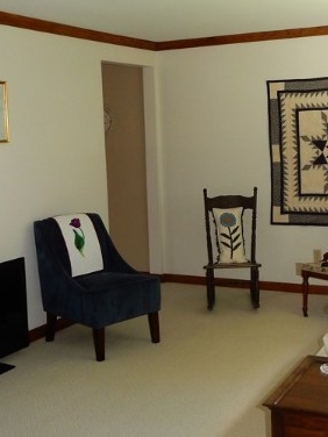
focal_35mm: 51
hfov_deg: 28.3
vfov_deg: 37.4
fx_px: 644
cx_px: 230
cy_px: 188
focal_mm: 4.5
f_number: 3.7
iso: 200
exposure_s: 1/30
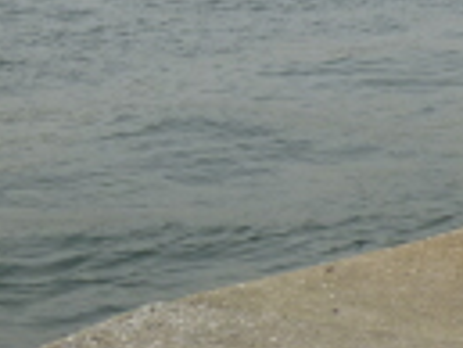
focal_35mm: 159
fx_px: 2129
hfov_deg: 12.3
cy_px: -318
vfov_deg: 8.9
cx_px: 391
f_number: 3.8
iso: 100
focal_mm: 7.4
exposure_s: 1/500
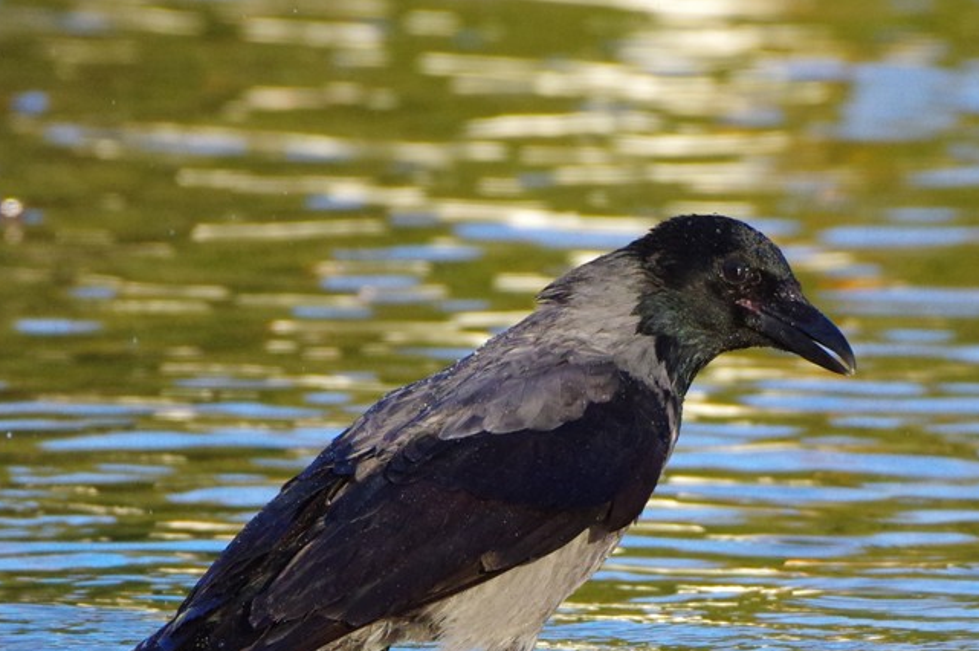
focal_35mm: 1216
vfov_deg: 1.1
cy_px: 477
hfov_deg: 1.7
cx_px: 705
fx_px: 33034
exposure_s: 1/1500
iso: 1600
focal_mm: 450
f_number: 8
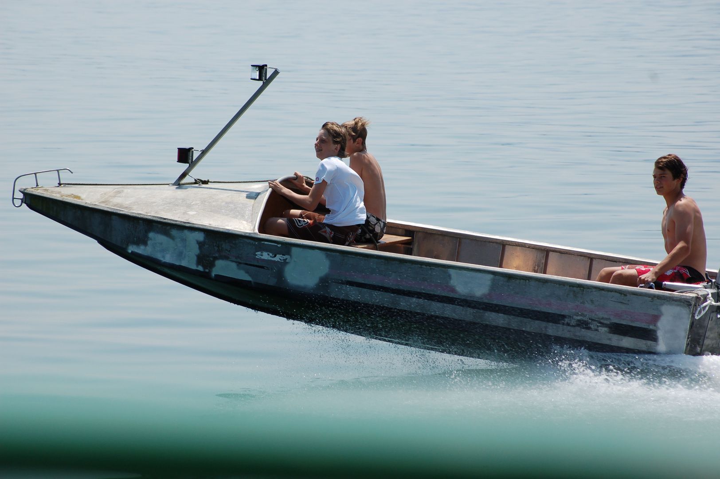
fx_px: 3597
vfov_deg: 7.6
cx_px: 360
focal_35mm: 180
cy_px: 240
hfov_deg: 11.4
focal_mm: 120
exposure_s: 1/750
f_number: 6.7
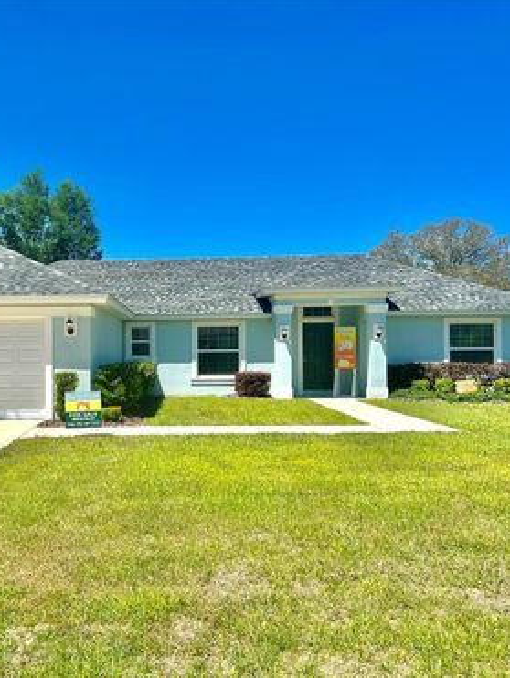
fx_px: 686
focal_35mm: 35
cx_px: 143
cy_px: 339
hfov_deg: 39.9
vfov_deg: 52.6
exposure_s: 1/4630
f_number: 1.5
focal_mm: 5.7
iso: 50
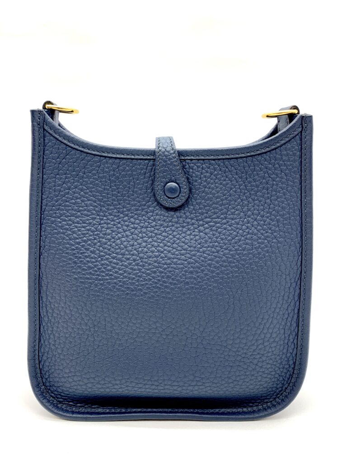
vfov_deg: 67.3
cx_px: 174
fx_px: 348
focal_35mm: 26
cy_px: 232
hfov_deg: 53.1
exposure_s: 1/100
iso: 40
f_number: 1.8
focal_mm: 4.25
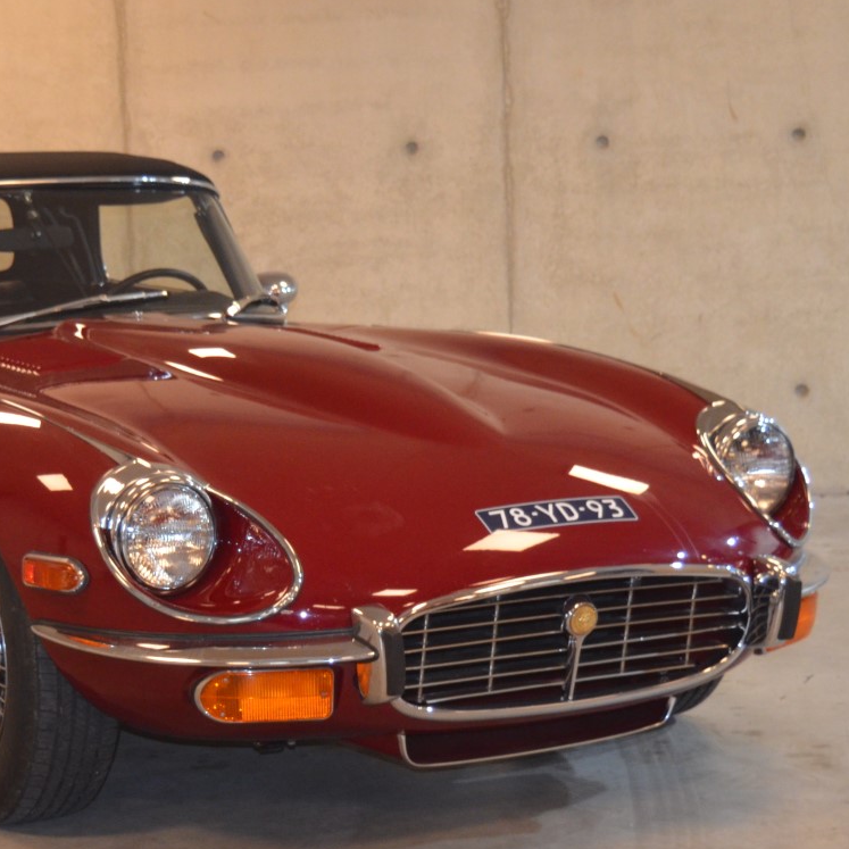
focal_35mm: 100
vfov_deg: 17.4
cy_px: 513
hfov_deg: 17.3
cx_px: 178
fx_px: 2775
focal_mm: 36
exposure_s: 1/60
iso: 1250
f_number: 4.8
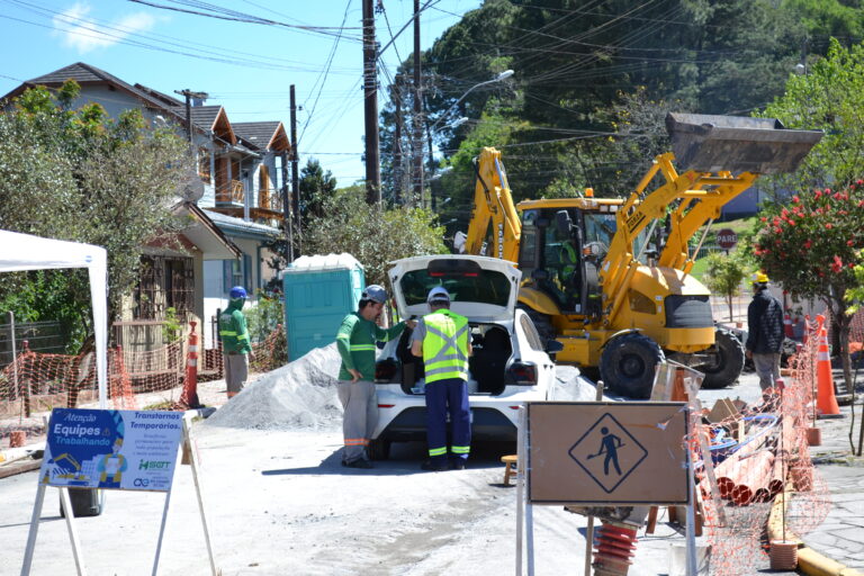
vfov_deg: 16.6
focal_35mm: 82
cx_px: 432
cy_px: 288
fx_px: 1980
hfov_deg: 24.6
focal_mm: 55
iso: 100
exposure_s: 1/160
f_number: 6.3
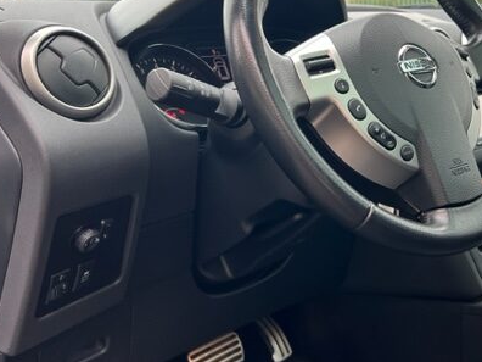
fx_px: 585
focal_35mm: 42
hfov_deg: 43.1
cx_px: 372
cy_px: 140
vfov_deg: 34.2
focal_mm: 5.7
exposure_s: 1/121
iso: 64
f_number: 1.5
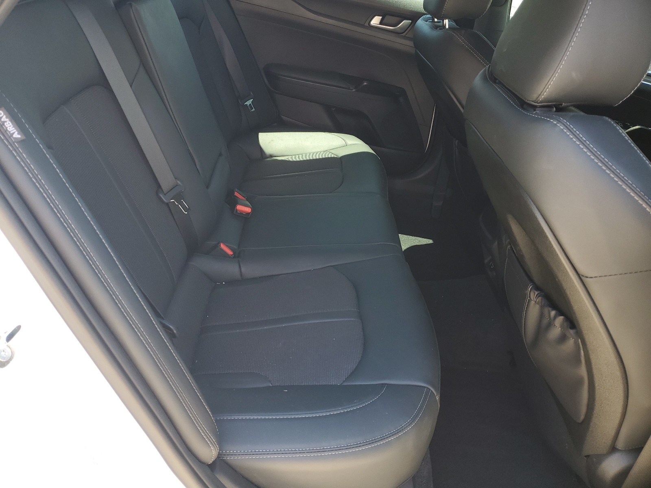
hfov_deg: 67.3
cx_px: 326
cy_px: 244
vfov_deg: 53.1
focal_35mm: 26
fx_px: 489
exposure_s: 1/123
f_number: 1.5
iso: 50
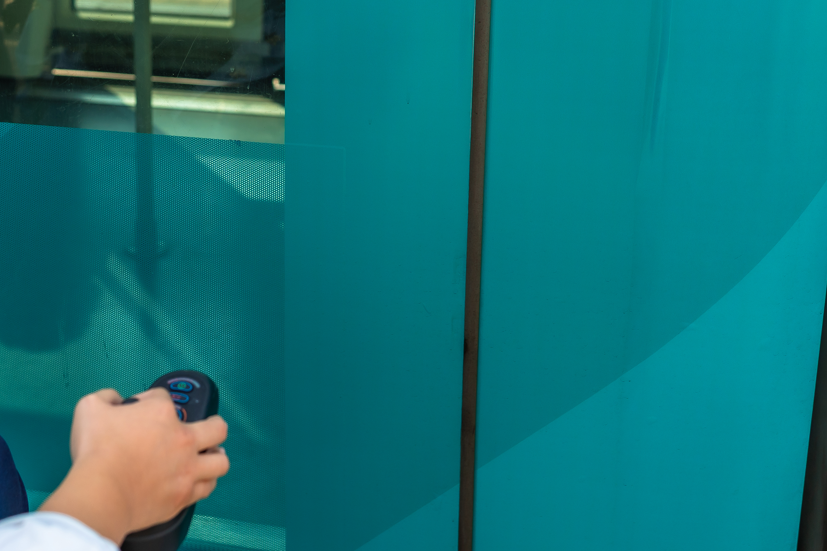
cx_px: 156
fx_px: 1608
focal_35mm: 70
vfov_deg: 19.1
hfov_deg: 28.2
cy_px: 48
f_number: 2.8
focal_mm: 35
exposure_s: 1/1000
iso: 100
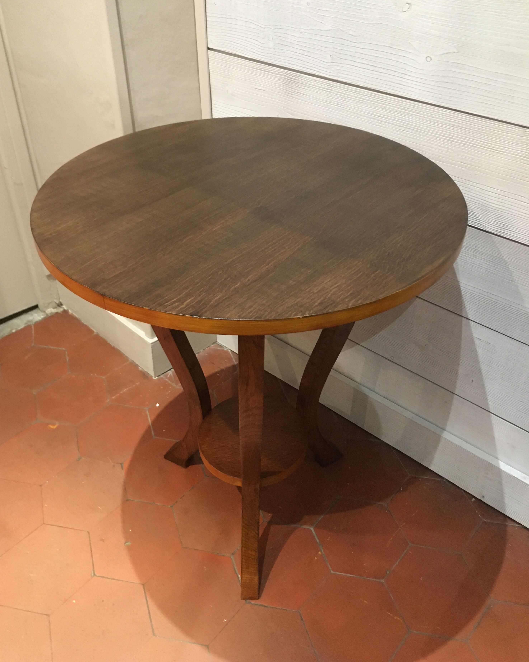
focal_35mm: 31
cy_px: 314
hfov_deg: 47.1
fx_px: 607
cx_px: 260
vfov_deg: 57.2
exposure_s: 1/17
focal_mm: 4.15
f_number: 2.2
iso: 250
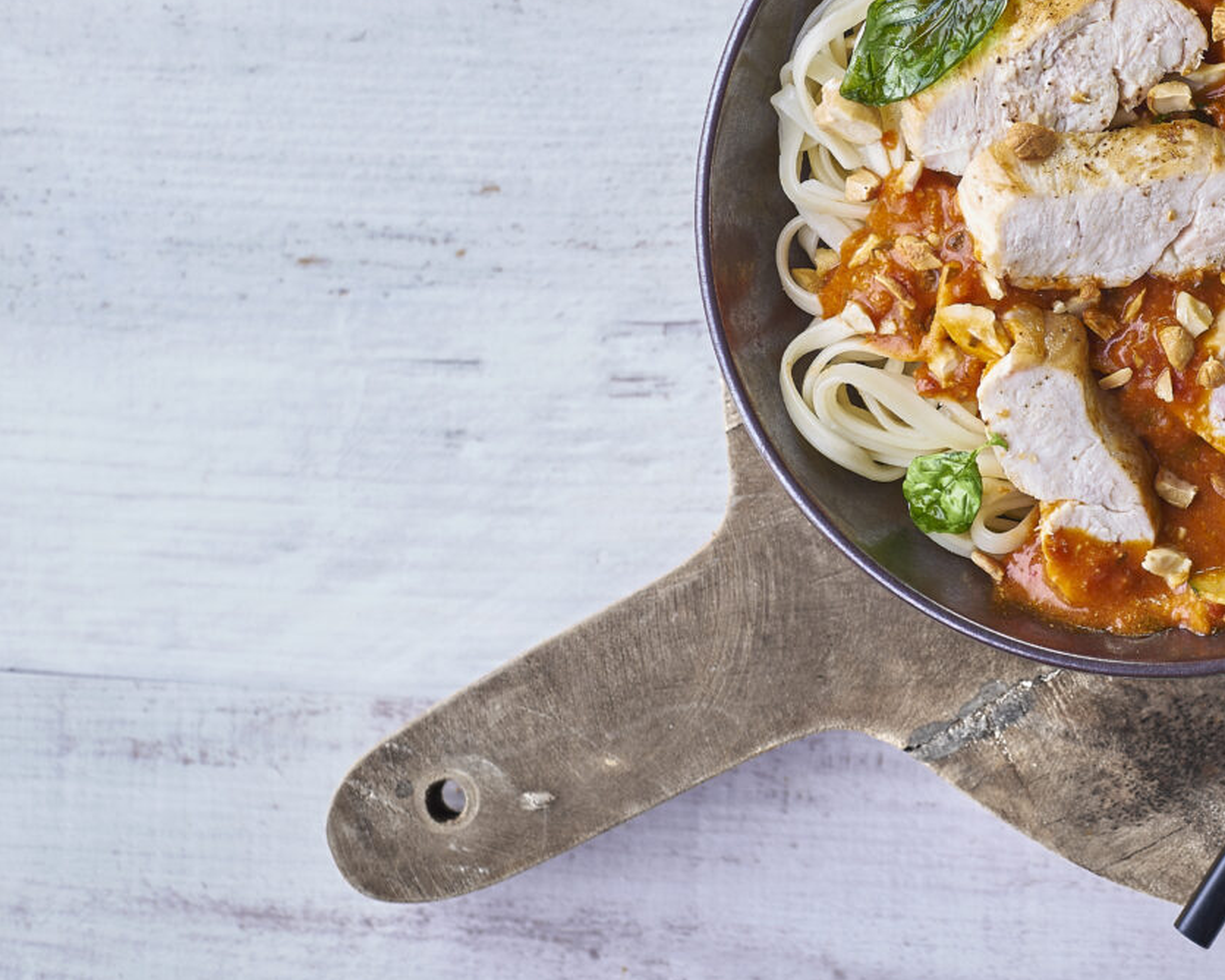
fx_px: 4170
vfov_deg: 13.4
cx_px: 1311
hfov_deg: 16.3
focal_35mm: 115
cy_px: 289
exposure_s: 1/20
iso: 50
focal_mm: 50
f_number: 4.5
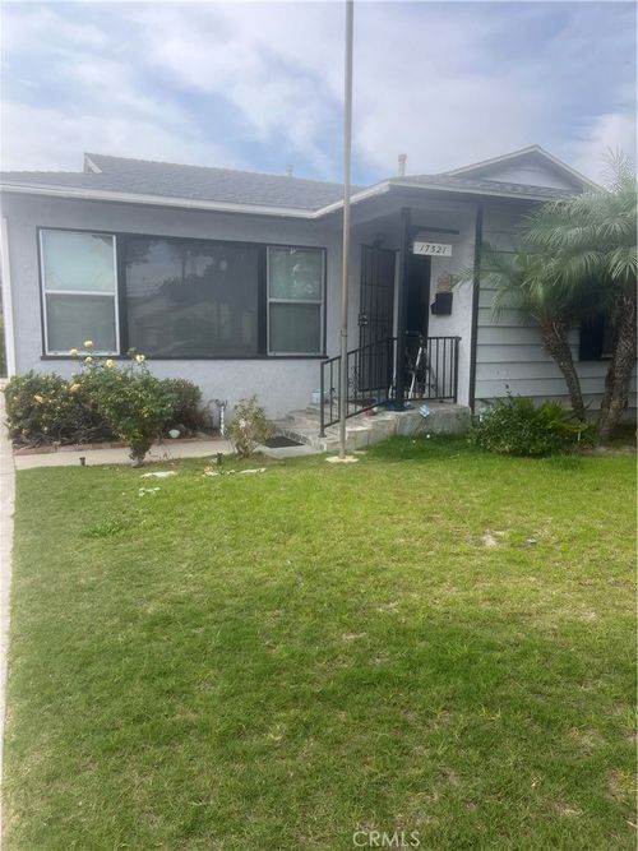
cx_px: 319
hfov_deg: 53.0
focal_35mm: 26
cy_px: 426
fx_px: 639
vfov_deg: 67.3
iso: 50
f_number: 1.5
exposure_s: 1/1468
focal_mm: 5.7
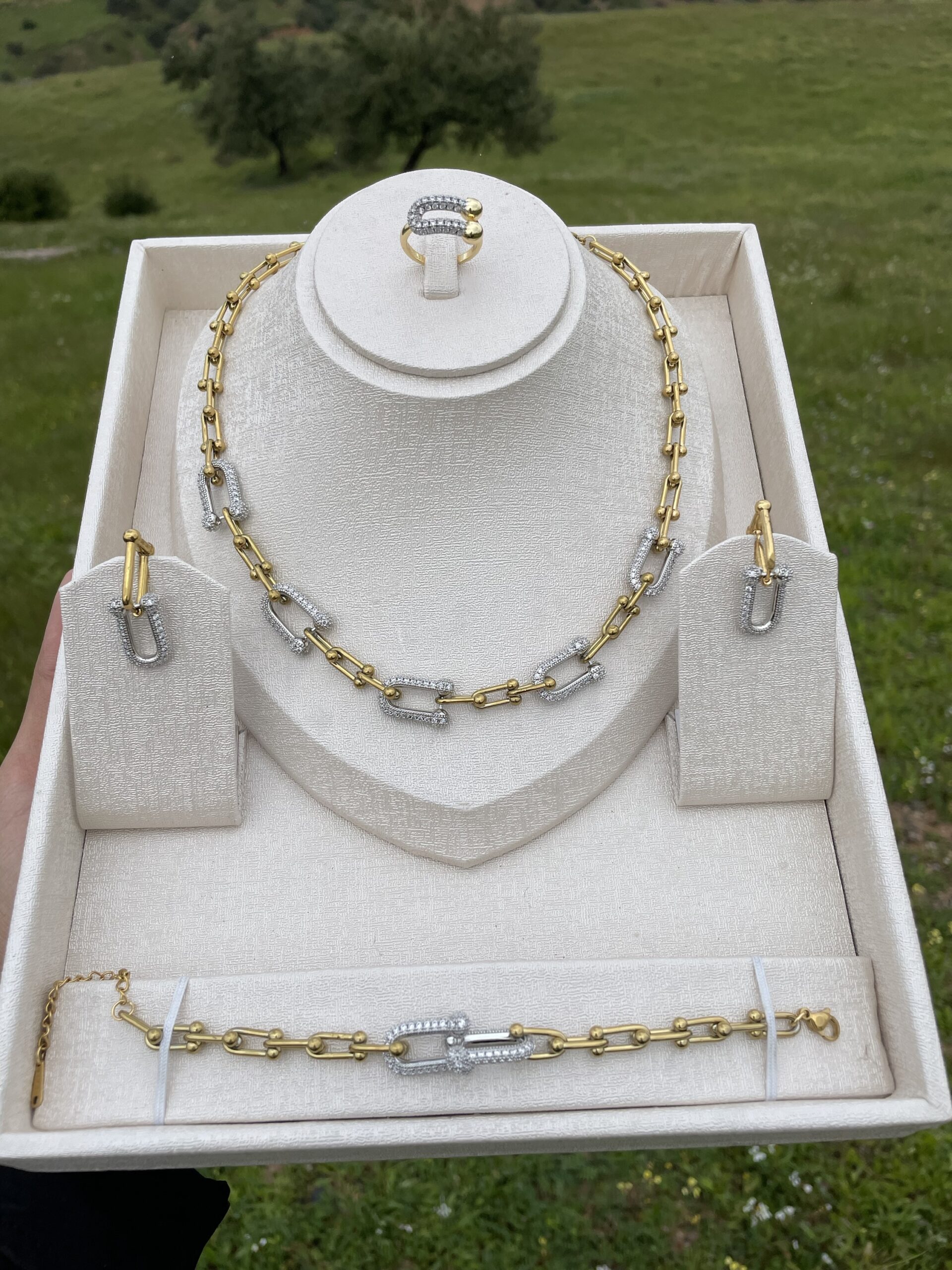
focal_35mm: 26
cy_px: 635
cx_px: 476
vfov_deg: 67.3
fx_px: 953
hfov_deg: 53.1
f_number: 1.6
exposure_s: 1/4831
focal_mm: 4.2
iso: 32
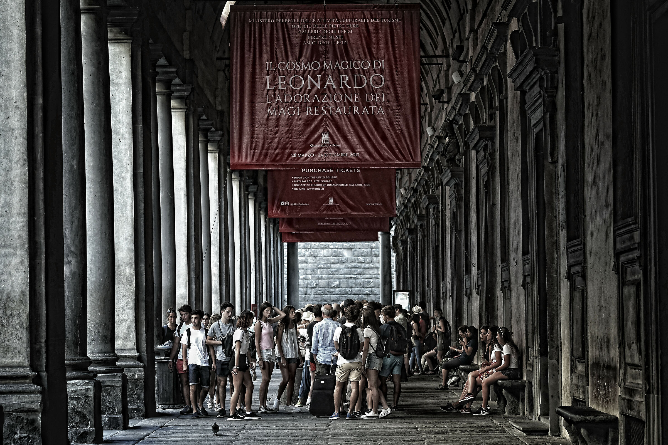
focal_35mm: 135
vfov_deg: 10.2
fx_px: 2505
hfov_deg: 15.2
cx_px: 334
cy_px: 222
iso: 800
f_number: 4.5
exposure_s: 1/100
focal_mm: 90
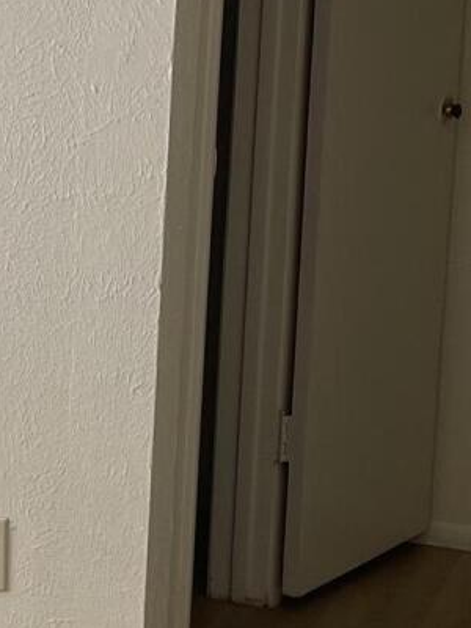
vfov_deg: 15.1
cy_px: 196
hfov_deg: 11.3
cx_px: 41
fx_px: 2358
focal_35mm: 130
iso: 32
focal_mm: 4.2
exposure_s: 1/254
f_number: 1.6
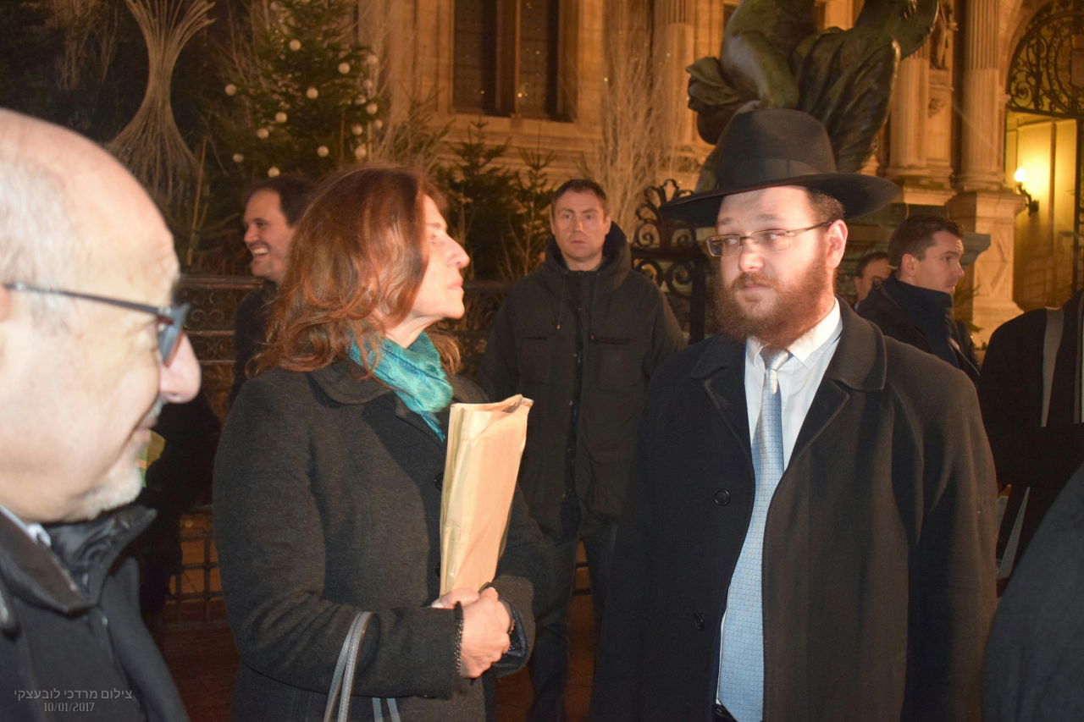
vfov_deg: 34.2
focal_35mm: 39
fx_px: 1174
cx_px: 542
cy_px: 361
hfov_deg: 49.6
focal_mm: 26
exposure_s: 1/15
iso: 3200
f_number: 4
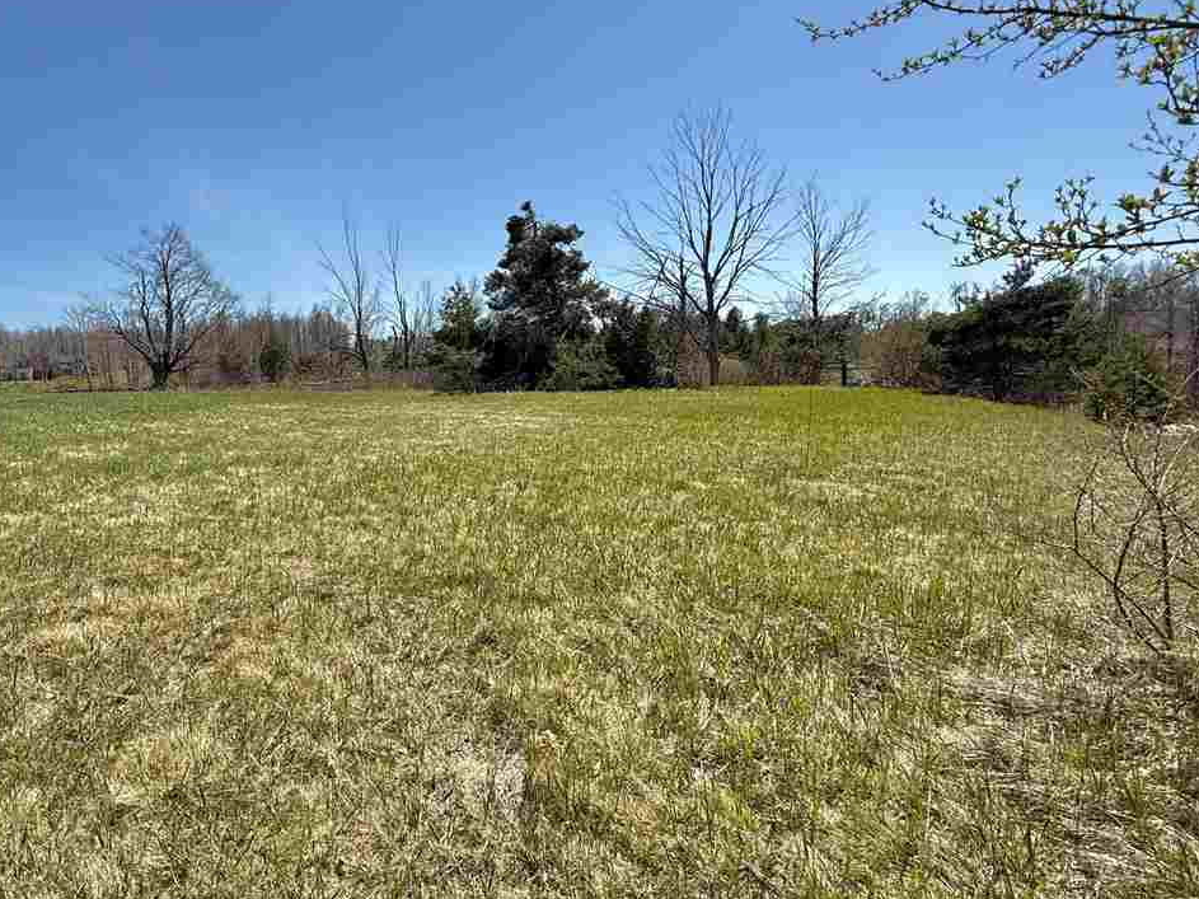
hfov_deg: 83.9
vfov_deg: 68.6
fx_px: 658
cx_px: 495
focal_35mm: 19
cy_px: 434
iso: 50
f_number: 2.2
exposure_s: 1/2024
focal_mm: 2.22
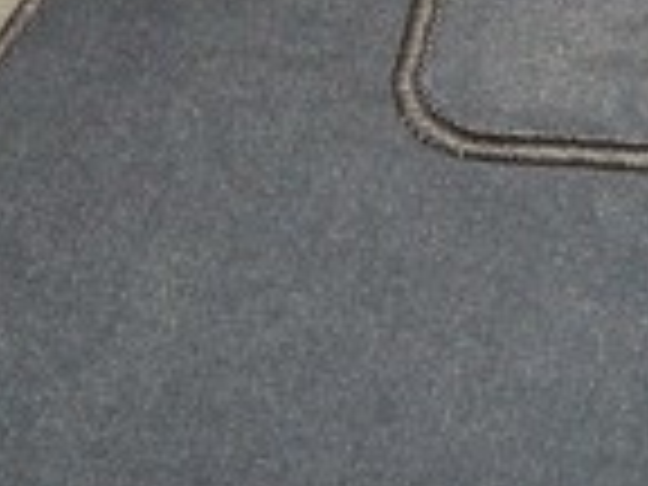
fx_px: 2022
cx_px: 742
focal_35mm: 108
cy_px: 34
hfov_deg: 17.5
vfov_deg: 13.6
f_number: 2.8
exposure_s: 1/60
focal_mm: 5.6
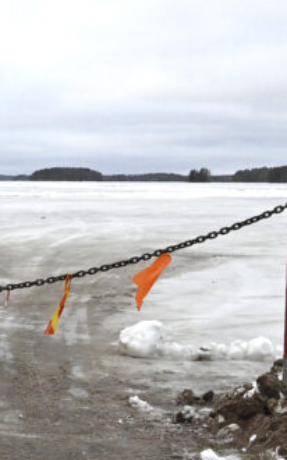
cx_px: -113
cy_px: 316
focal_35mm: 89
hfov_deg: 14.0
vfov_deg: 23.2
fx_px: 1115
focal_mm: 40
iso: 5000
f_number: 16
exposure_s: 1/1000
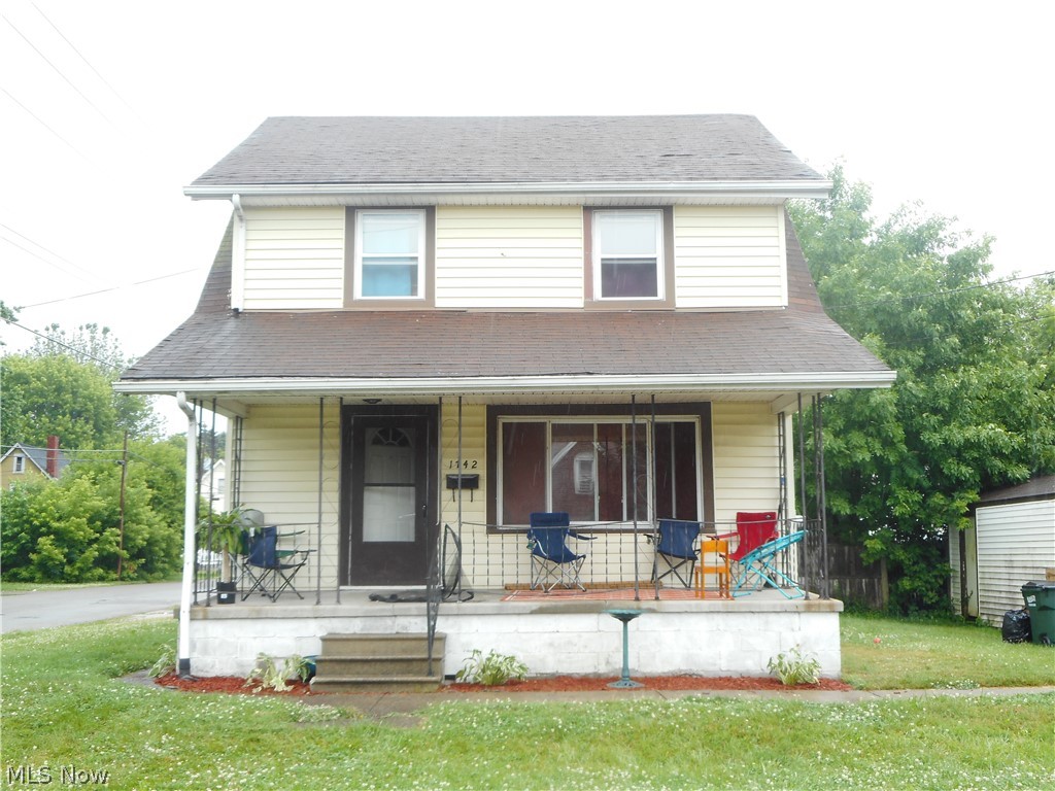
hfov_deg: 47.9
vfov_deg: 36.8
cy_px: 396
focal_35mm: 39
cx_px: 528
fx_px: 1189
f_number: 4.5
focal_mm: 6.9
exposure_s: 1/160
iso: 80
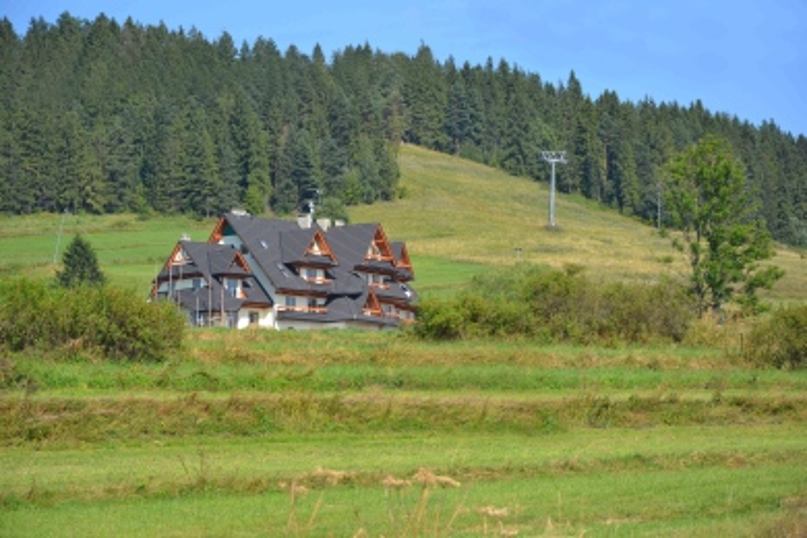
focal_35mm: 158
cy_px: 269
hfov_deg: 13.0
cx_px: 404
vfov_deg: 8.7
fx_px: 3530
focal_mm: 105
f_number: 7.1
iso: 400
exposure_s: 1/800
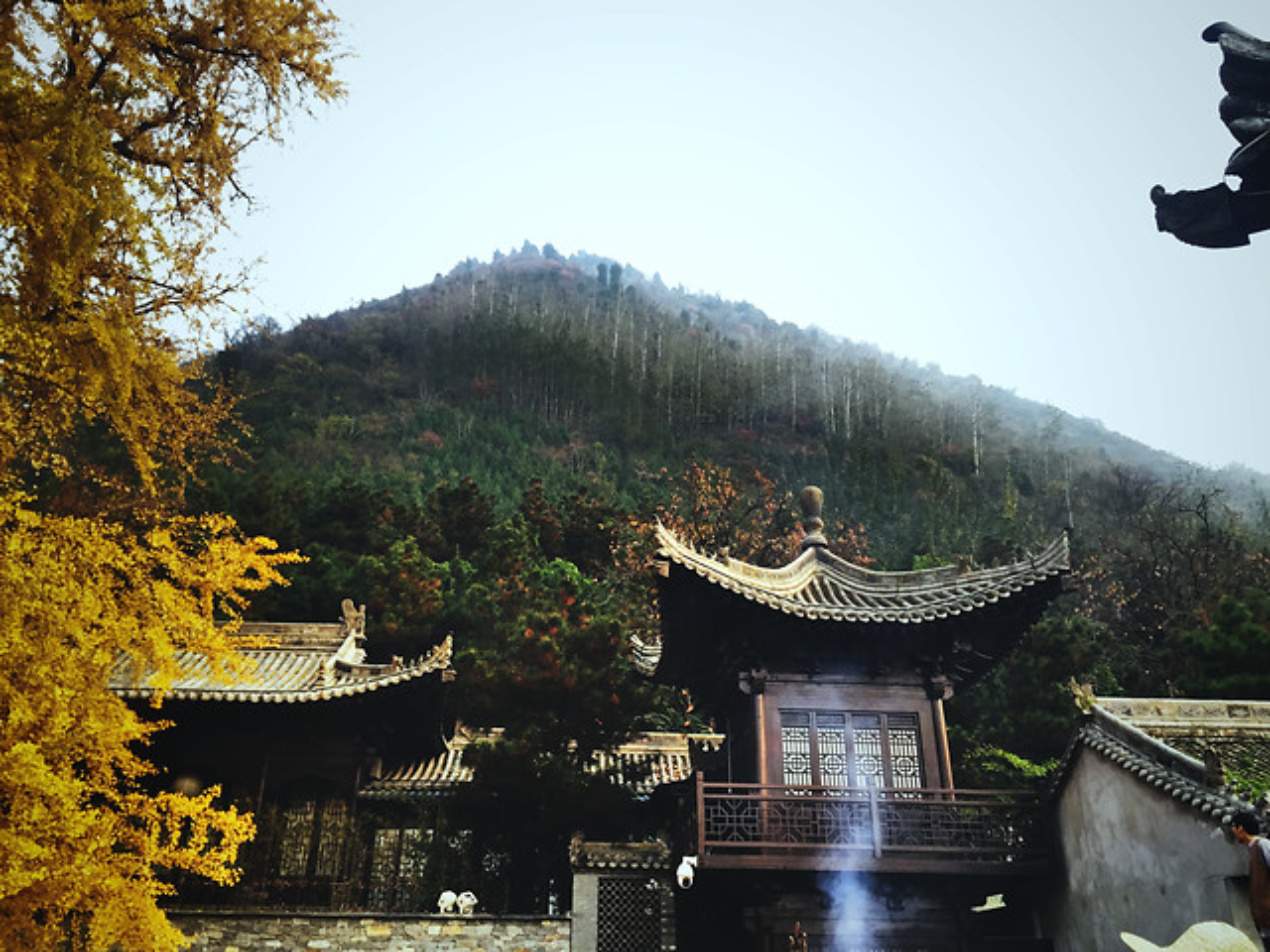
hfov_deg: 61.7
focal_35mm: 29
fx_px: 1064
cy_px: 476
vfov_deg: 48.2
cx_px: 635
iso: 40
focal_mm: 4.15
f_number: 2.2
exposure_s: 1/120
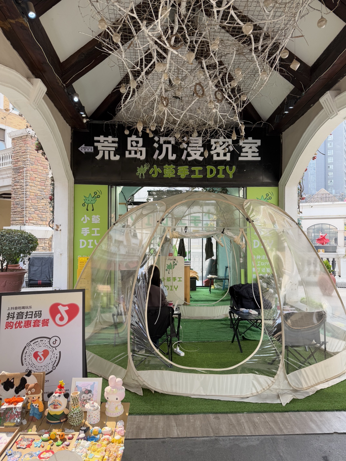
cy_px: 230
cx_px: 173
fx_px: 320
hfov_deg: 56.8
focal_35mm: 24
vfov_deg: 71.6
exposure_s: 1/302
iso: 80
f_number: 1.78
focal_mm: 6.76
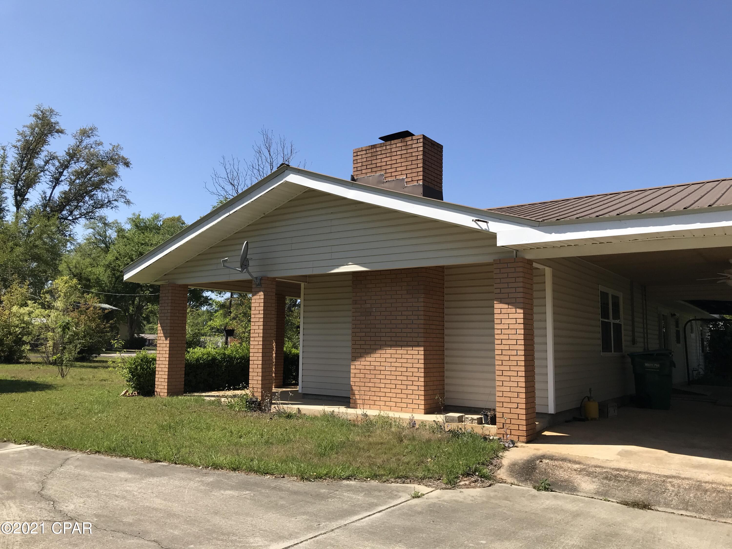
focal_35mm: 28
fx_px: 592
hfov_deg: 63.4
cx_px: 366
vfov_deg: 49.7
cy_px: 274
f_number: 1.8
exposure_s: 1/2037
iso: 20
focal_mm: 3.99
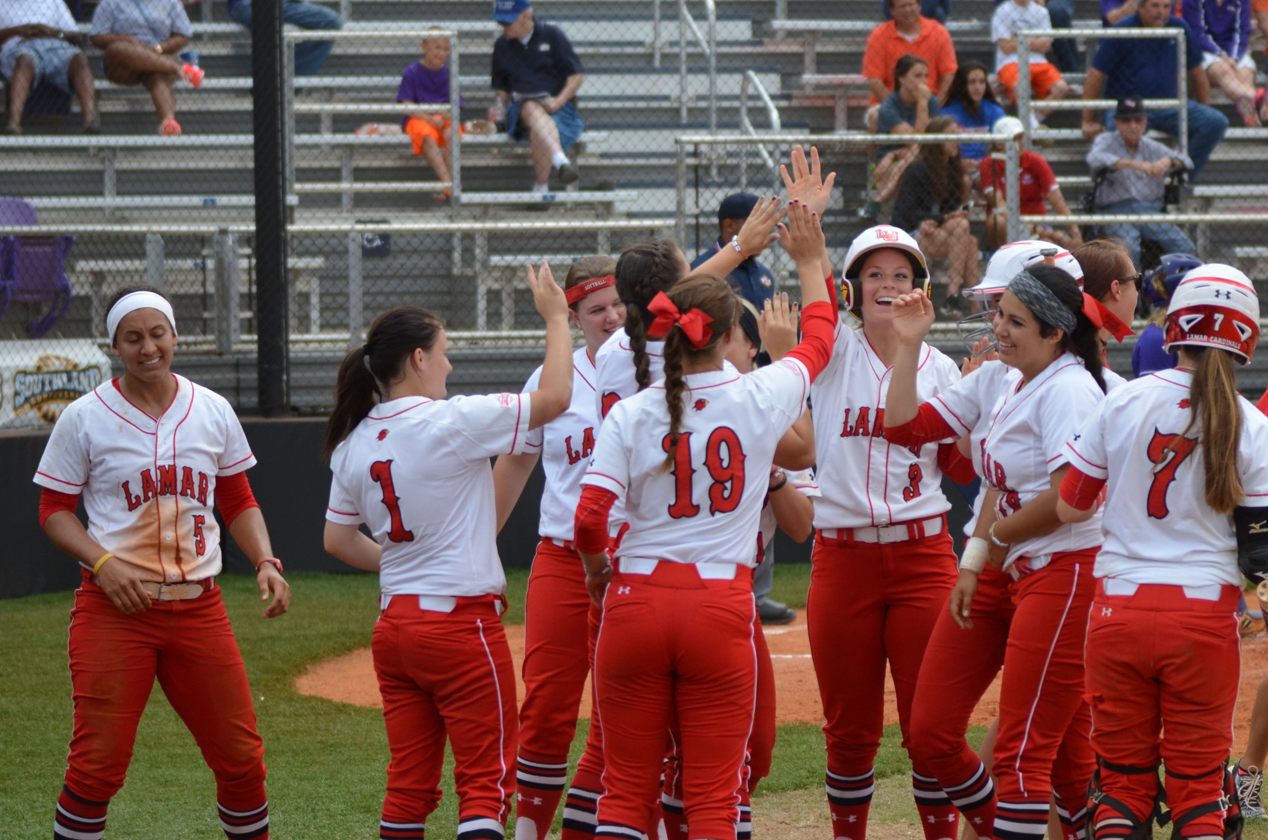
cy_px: 491
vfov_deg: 8.1
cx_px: 827
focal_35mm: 169
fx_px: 5940
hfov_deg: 12.2
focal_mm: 82
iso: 400
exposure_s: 1/3200
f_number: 2.8
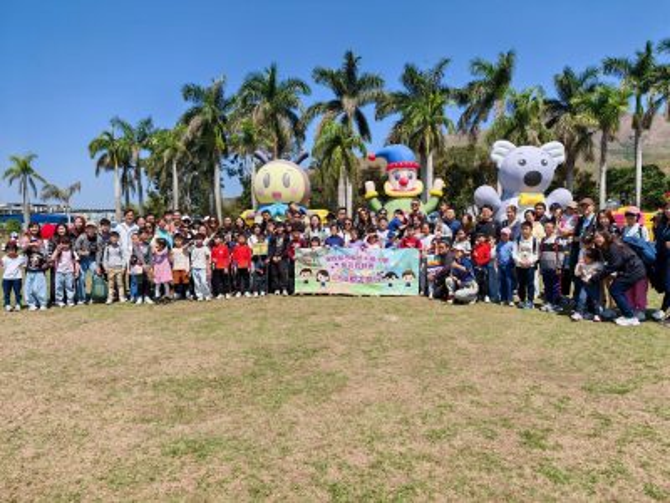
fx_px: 465
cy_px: 252
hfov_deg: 71.6
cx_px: 335
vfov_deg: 56.8
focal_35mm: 24
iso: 100
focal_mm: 6.83
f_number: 2
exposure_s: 1/7900
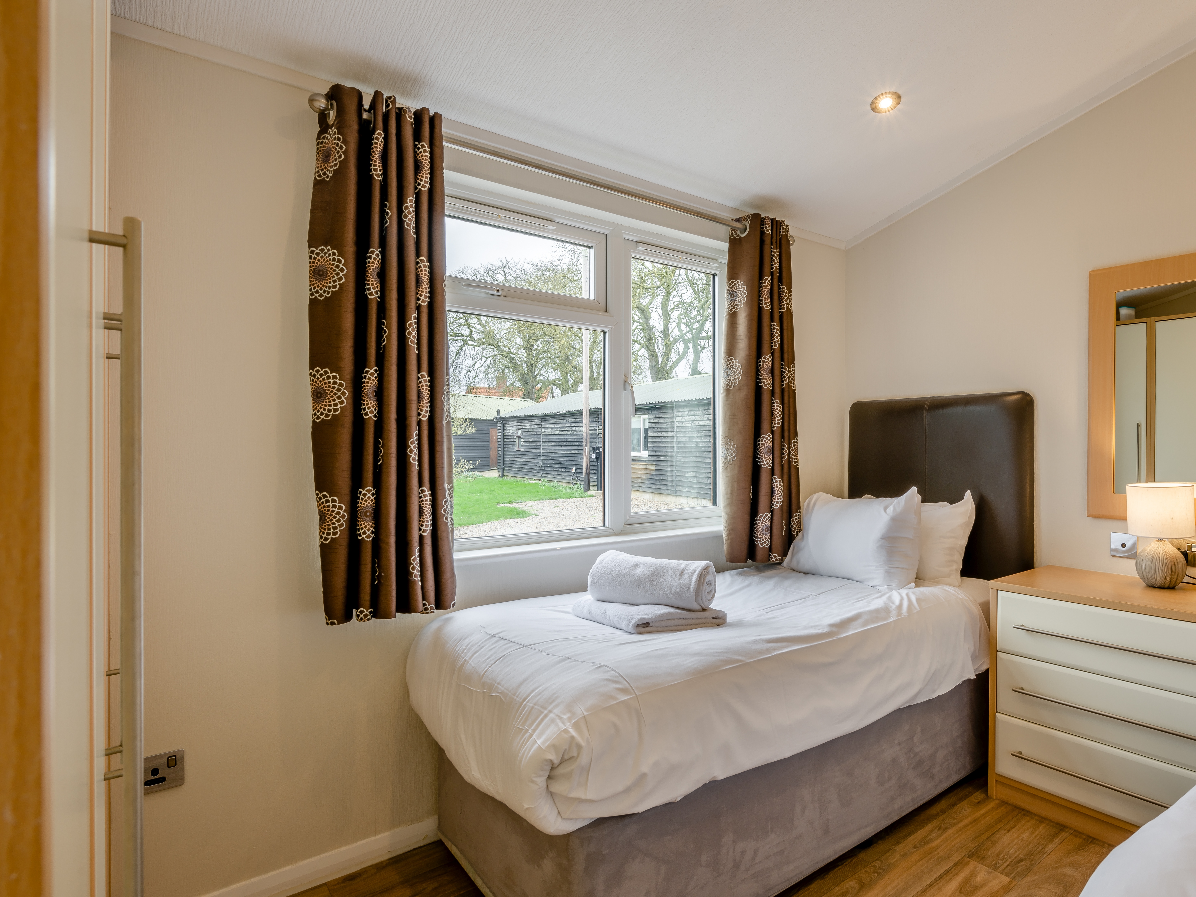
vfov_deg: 66.9
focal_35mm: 20
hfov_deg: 80.8
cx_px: 767
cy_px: 449
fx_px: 678
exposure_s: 1/30
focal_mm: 15.5
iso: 100
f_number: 11
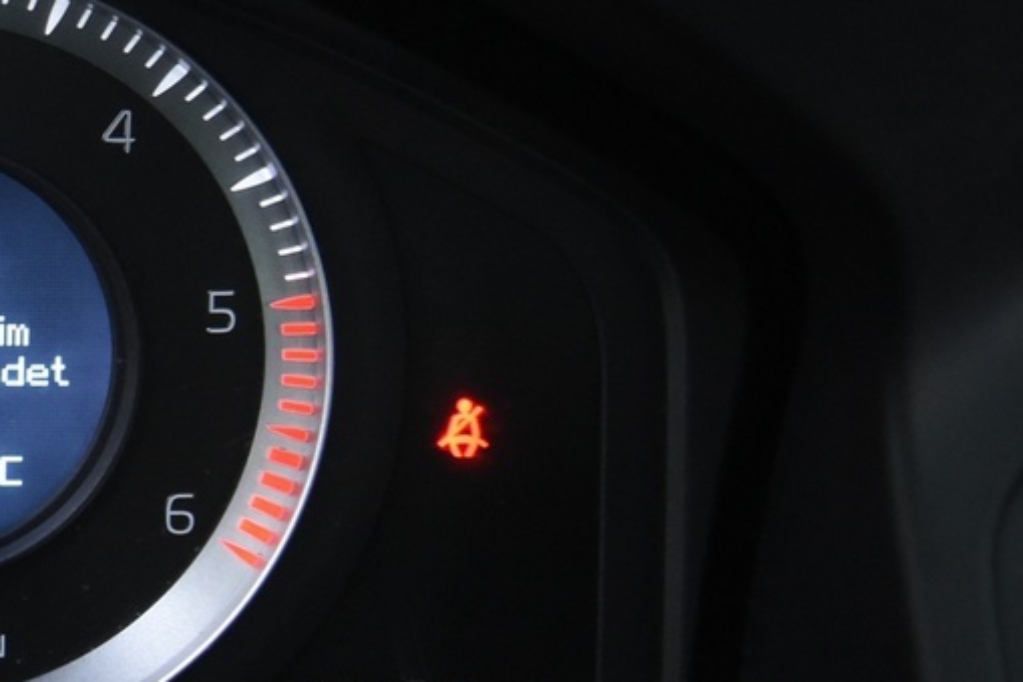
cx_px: -531
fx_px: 3977
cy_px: 302
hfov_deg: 13.7
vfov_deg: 9.8
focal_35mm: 140
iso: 4000
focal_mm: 44
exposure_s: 1/30
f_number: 4
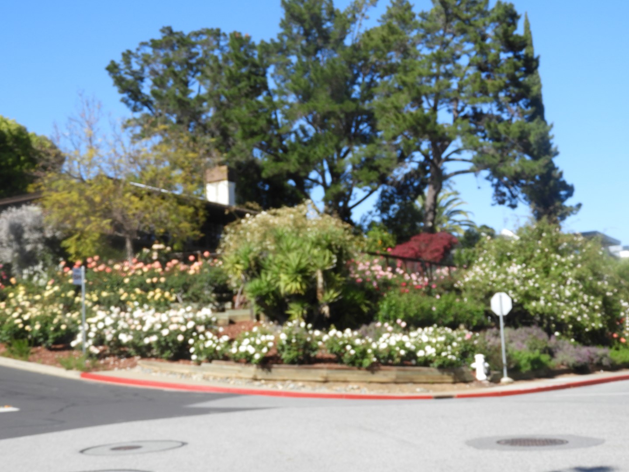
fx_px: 909
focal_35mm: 50
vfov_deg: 29.1
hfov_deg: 38.2
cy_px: 236
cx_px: 314
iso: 100
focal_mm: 9
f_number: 4
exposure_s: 1/500
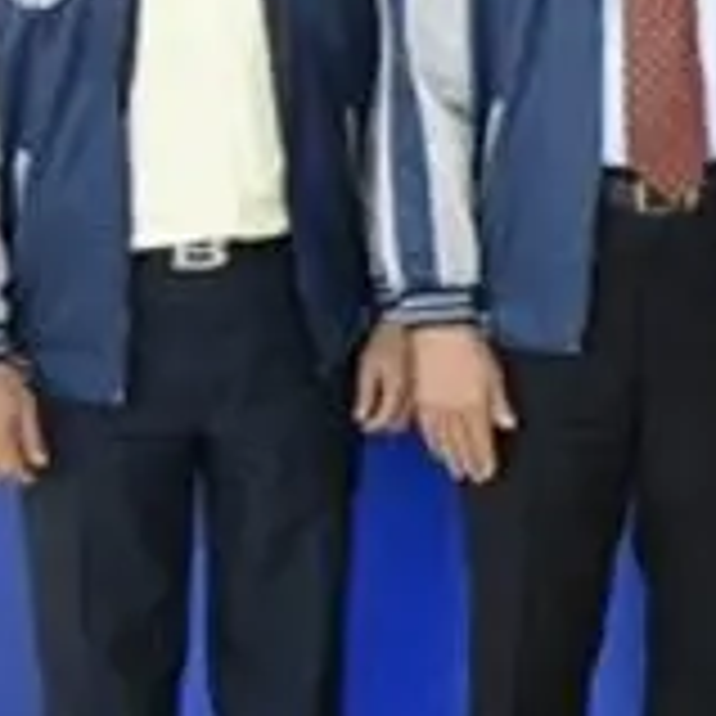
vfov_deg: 13.0
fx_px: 3112
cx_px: 1382
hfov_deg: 11.9
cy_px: 72
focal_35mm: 133
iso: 1600
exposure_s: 1/250
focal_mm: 32
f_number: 4
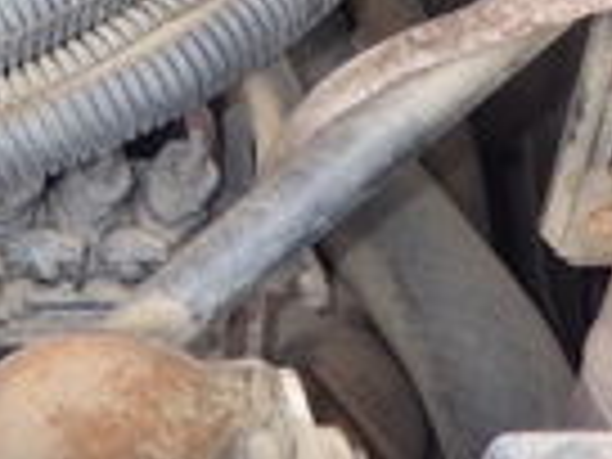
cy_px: -310
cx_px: -153
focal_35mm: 99
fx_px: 1750
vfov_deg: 13.7
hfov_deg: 18.6
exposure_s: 1/60
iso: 125
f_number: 3.5
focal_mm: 5
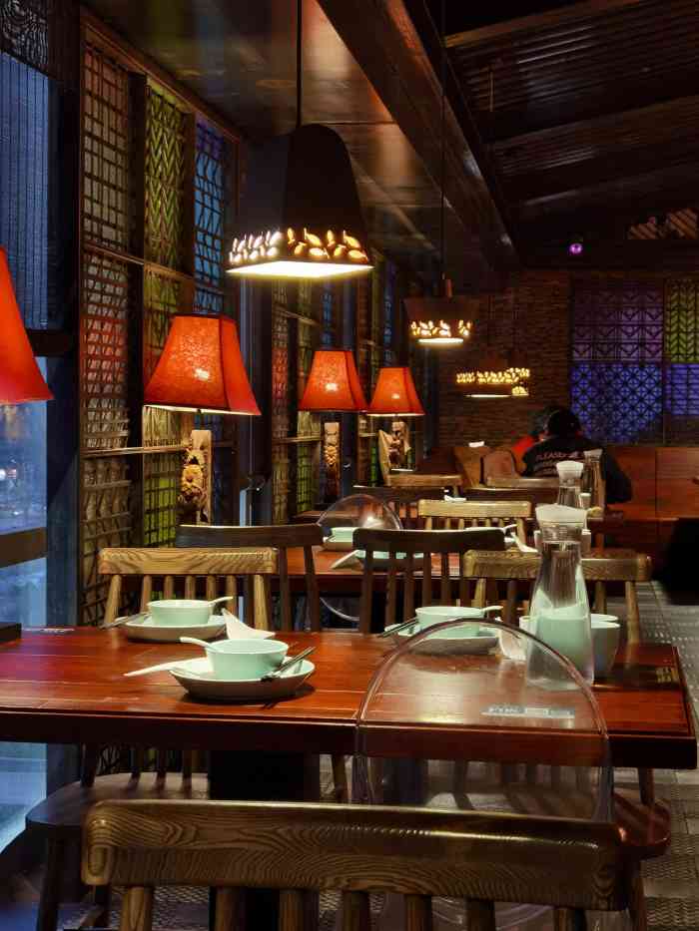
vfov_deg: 33.8
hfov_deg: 25.7
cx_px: 350
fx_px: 1534
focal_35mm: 57
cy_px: 466
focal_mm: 6.71
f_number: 1.9
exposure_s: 1/33.3
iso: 200
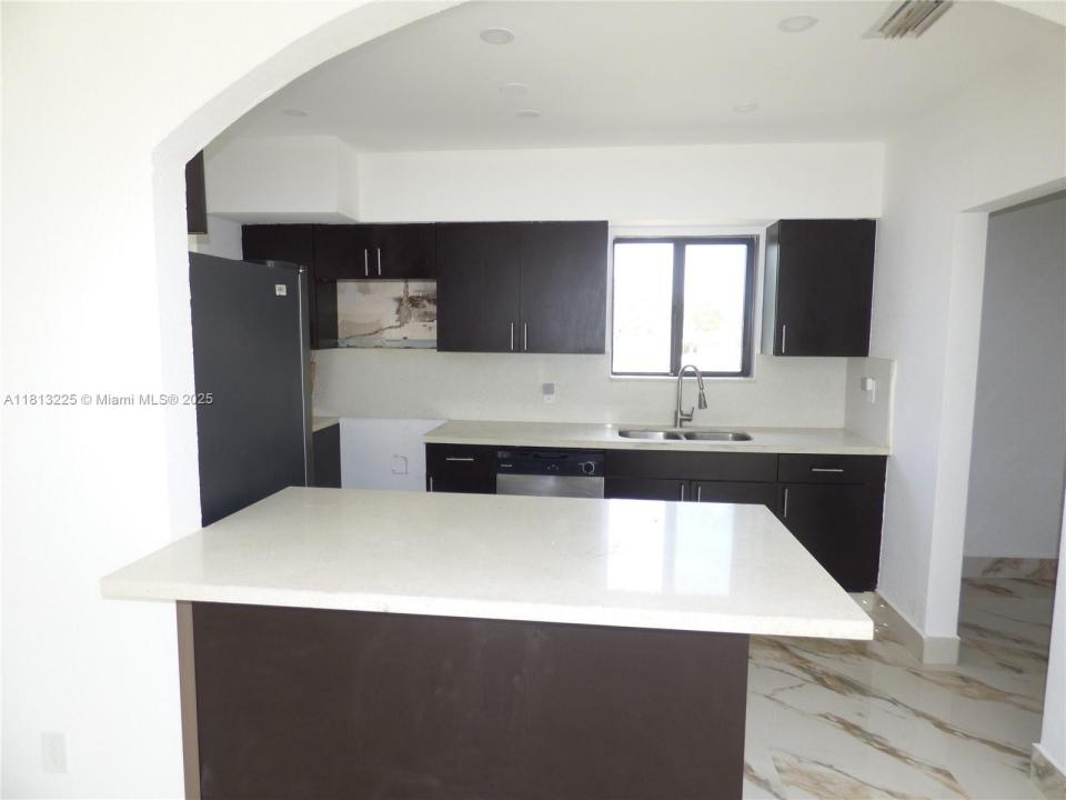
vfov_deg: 66.0
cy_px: 400
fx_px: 616
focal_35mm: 20
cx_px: 533
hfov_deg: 81.7
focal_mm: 3.58
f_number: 2.8
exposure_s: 1/50
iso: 100
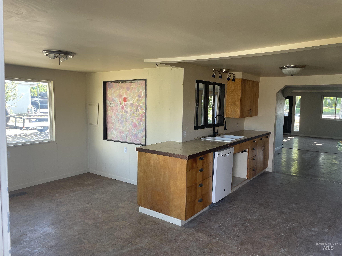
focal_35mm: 26
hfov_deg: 67.3
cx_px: 171
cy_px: 128
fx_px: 257
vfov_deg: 53.1
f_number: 1.6
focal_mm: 4.2
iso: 80
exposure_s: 1/121
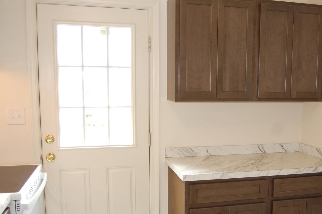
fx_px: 357
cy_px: 140
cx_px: 205
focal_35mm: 40
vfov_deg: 33.1
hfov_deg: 48.0
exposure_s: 1/100
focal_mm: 18
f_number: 3.5
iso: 400
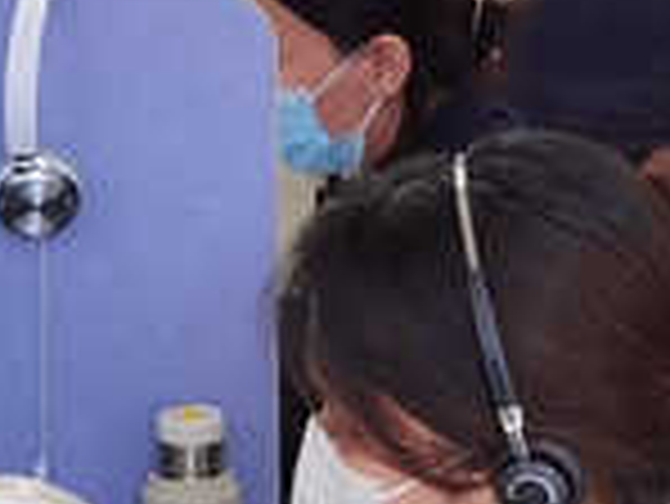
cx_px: 562
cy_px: -176
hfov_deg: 13.2
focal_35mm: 149
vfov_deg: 9.8
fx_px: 2886
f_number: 1.9
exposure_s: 1/100
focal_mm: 6.71
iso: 64
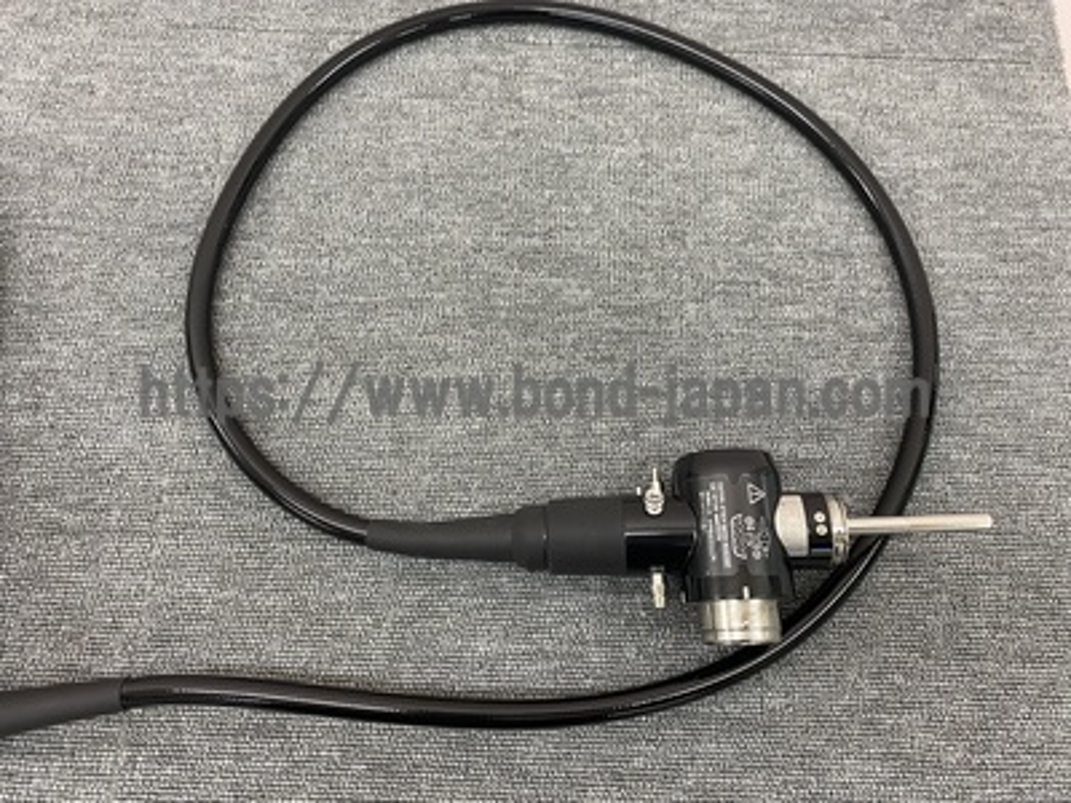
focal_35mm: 26
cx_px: 536
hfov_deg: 67.3
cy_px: 402
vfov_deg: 53.1
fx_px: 804
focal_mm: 4.25
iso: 80
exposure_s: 1/60
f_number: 1.8
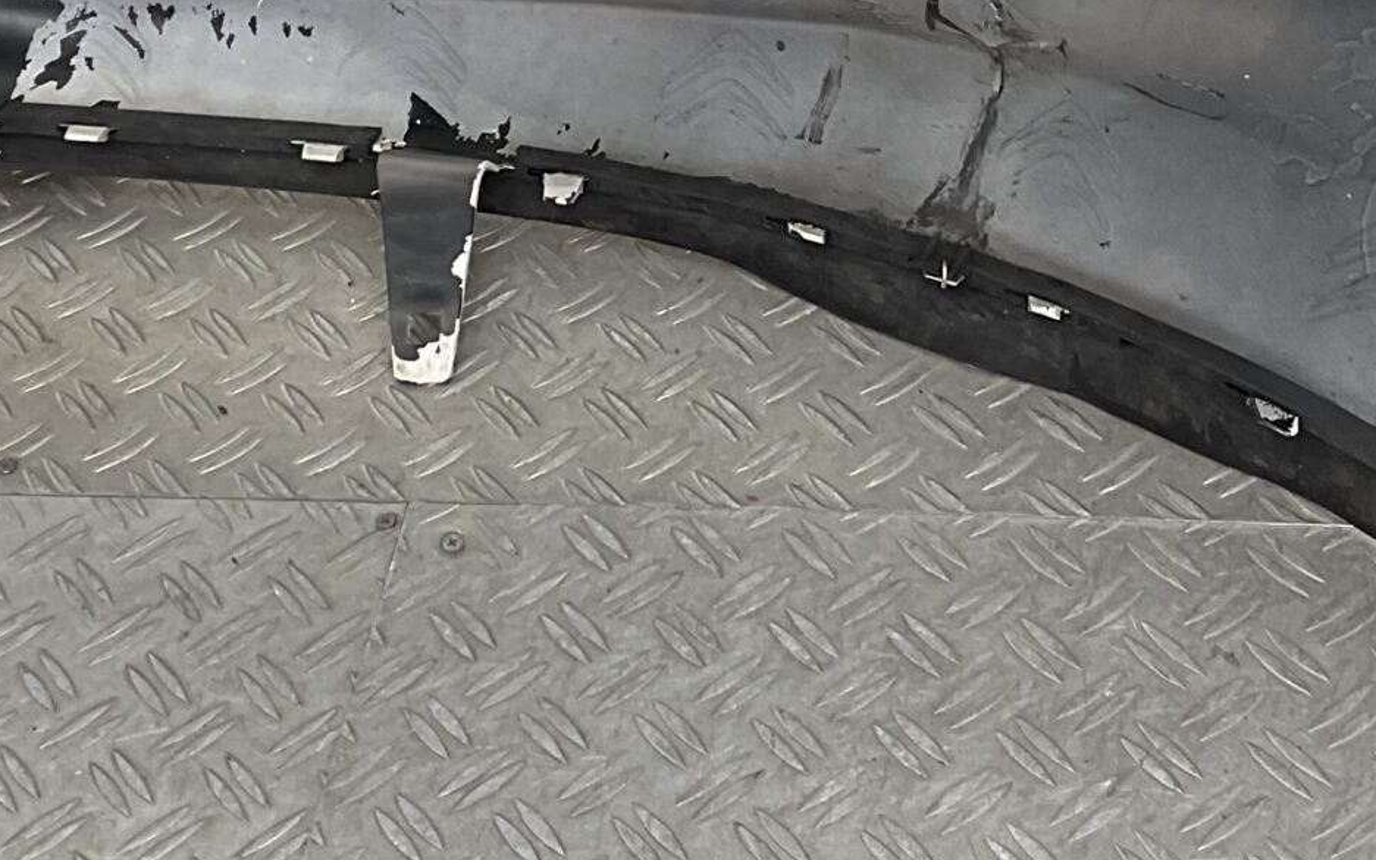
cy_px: -98
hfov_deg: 24.6
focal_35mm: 84
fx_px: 3151
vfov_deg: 15.1
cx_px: 674
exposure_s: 1/100
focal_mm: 3
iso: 25
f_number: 1.8
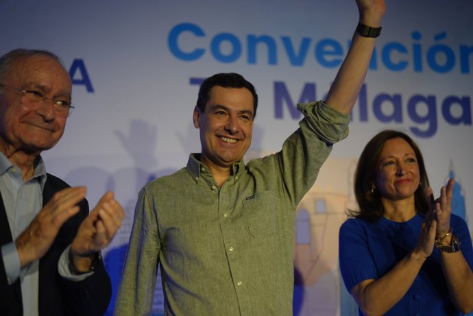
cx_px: 236
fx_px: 657
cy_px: 158
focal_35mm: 50
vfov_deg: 27.0
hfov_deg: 39.6
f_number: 1.4
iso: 100
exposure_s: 1/250
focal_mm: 50
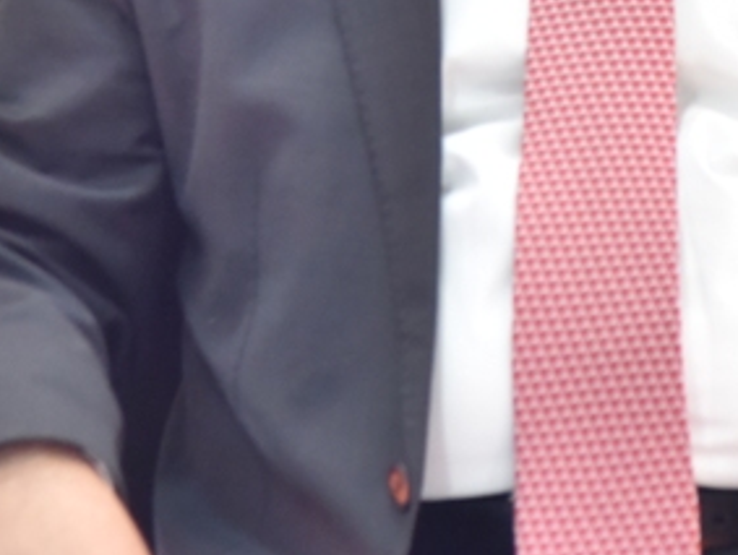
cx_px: 712
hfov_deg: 4.7
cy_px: -98
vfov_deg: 3.6
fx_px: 8902
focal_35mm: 417
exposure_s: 1/200
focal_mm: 120
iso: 2000
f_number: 4
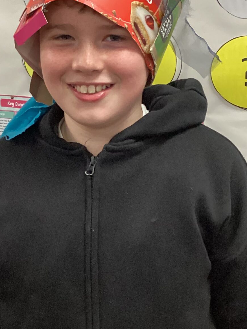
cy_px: 131
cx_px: 100
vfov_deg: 28.5
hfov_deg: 21.6
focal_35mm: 68
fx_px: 647
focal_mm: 3.3
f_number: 2.4
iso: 250
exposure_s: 1/60
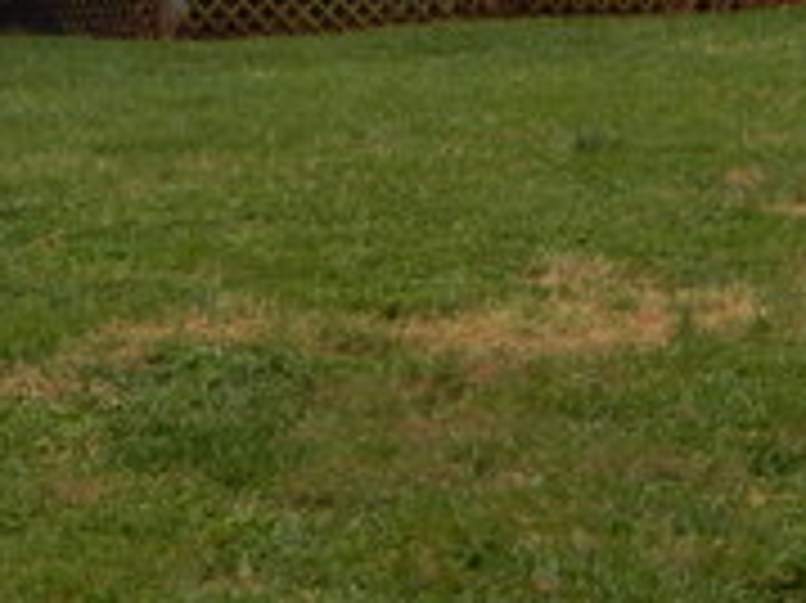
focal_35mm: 177
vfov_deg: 8.2
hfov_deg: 11.1
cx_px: 38
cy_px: -346
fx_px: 4119
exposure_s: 1/200
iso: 125
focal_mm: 7.3
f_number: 4.2
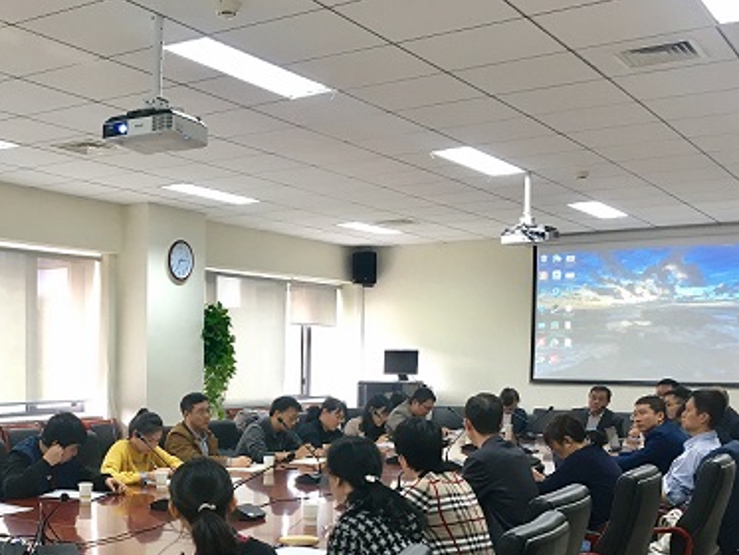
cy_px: 402
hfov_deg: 39.4
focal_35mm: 47
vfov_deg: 30.5
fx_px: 1004
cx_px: 193
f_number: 2.2
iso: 80
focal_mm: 4.15
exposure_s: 1/33
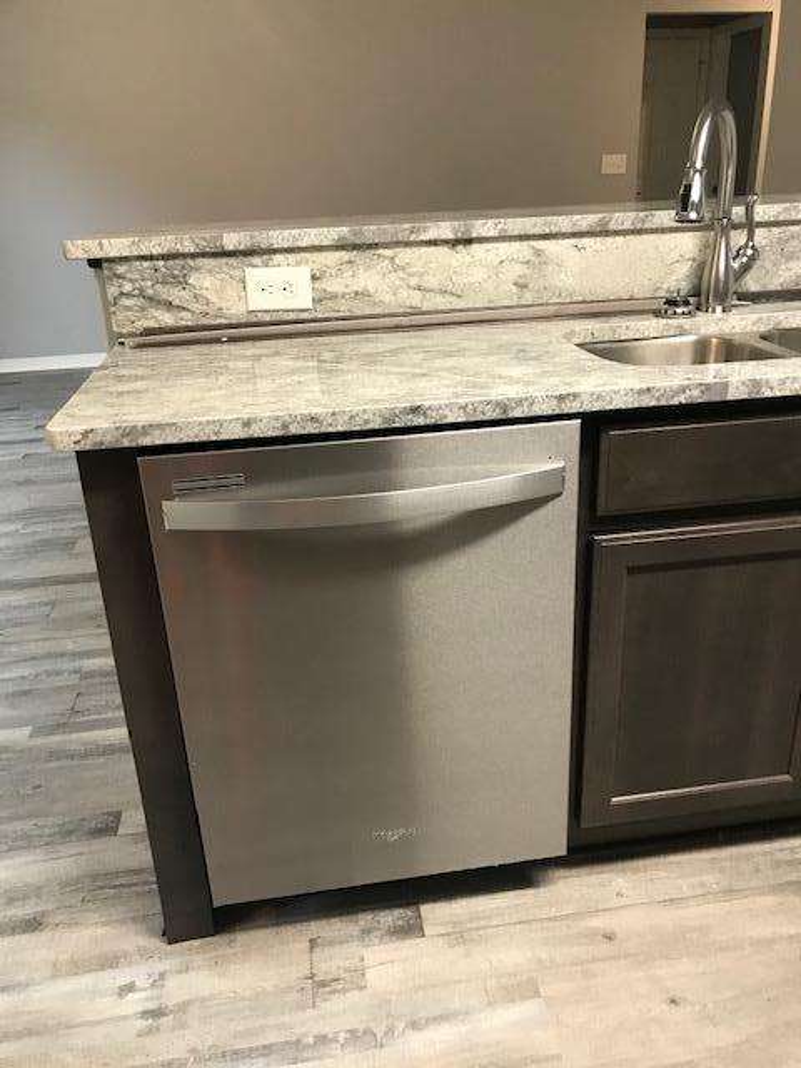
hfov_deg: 49.7
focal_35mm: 28
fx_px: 864
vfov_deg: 63.4
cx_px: 400
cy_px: 534
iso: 40
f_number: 1.8
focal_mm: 3.99
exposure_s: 1/17
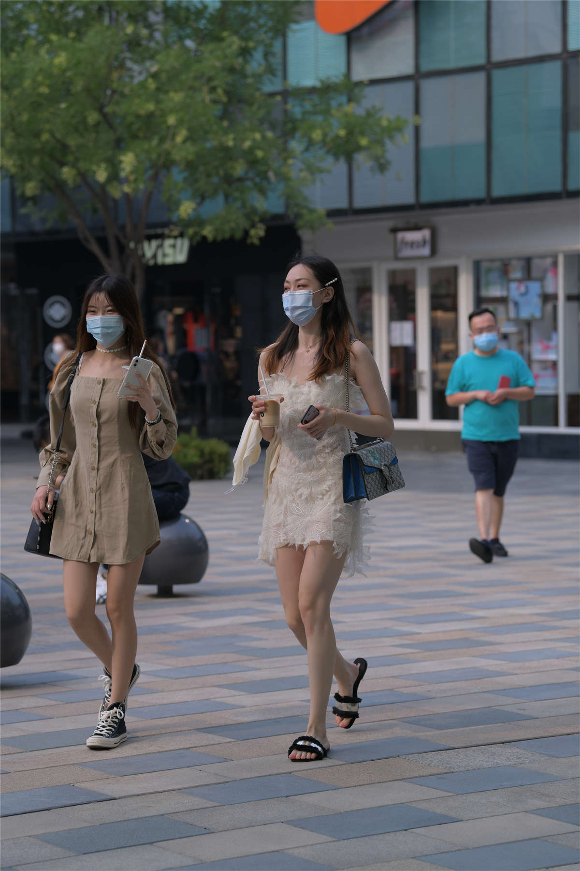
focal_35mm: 102
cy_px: 436
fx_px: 2465
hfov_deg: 13.4
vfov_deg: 20.0
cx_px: 290
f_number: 4
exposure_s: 1/1000
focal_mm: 102
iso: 140
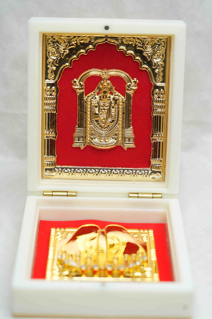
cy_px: 165
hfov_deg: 14.0
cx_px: 105
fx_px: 866
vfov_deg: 20.8
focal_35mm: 98
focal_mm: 85
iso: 250
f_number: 5.6
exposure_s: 1/60
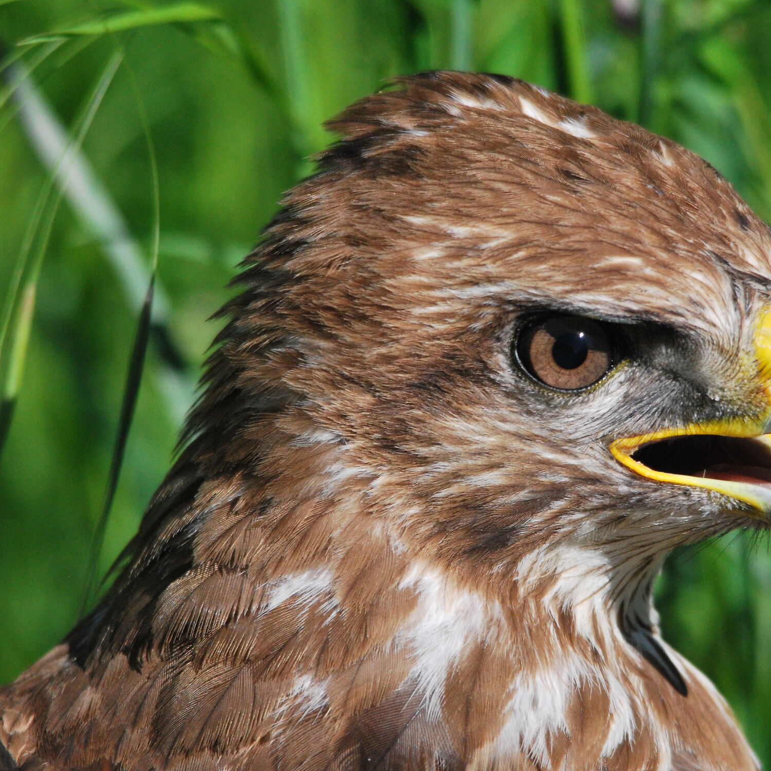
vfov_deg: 1.7
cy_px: 380
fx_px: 25854
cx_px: 495
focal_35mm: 1026
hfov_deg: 1.7
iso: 800
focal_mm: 500
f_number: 7.1
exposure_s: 1/3200
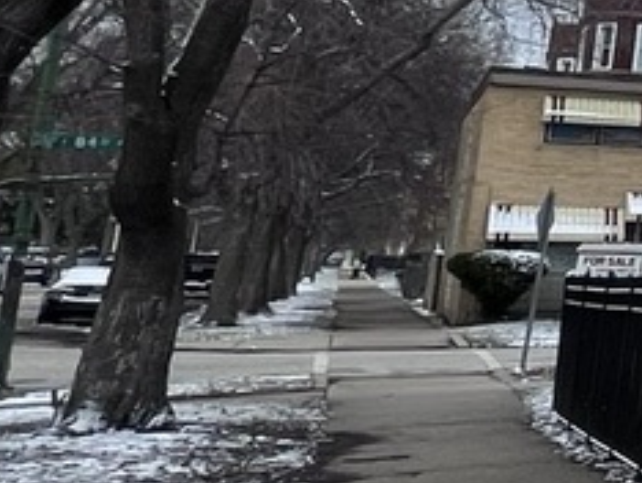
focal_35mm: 80
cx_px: 1846
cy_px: 5
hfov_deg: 12.1
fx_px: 1485
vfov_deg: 18.0
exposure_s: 1/1292
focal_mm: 1.57
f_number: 1.8
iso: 32
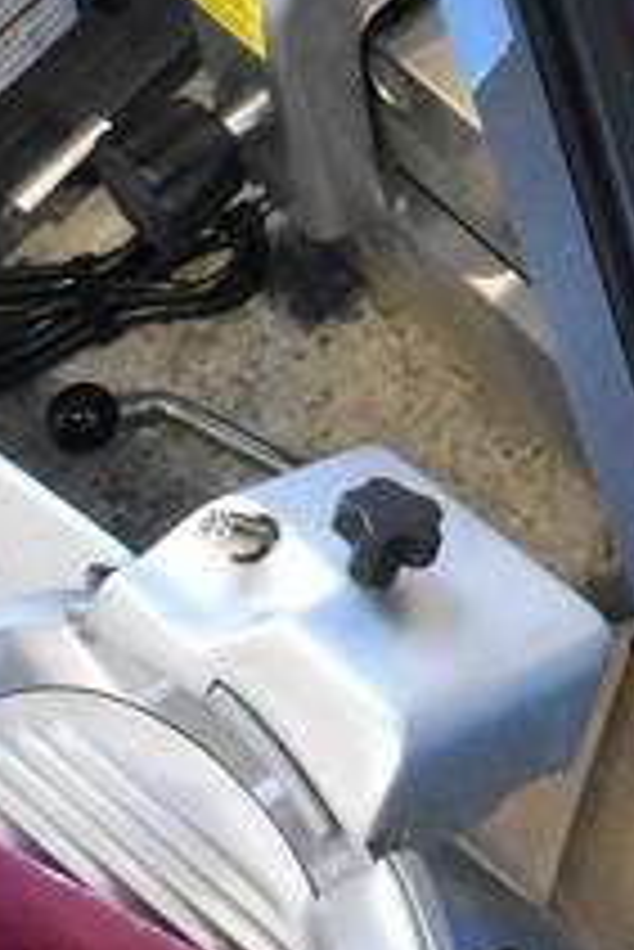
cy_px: -502
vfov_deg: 15.9
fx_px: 3085
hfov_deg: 11.0
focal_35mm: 117
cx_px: 1106
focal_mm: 18
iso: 6400
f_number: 8
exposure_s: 1/250
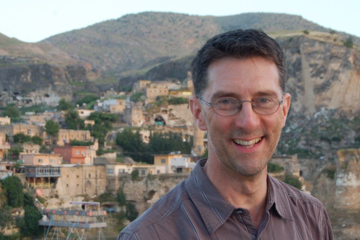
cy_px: 137
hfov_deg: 23.1
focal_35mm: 88
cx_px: 181
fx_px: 879
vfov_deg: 15.5
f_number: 8
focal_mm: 46
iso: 400
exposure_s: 1/50
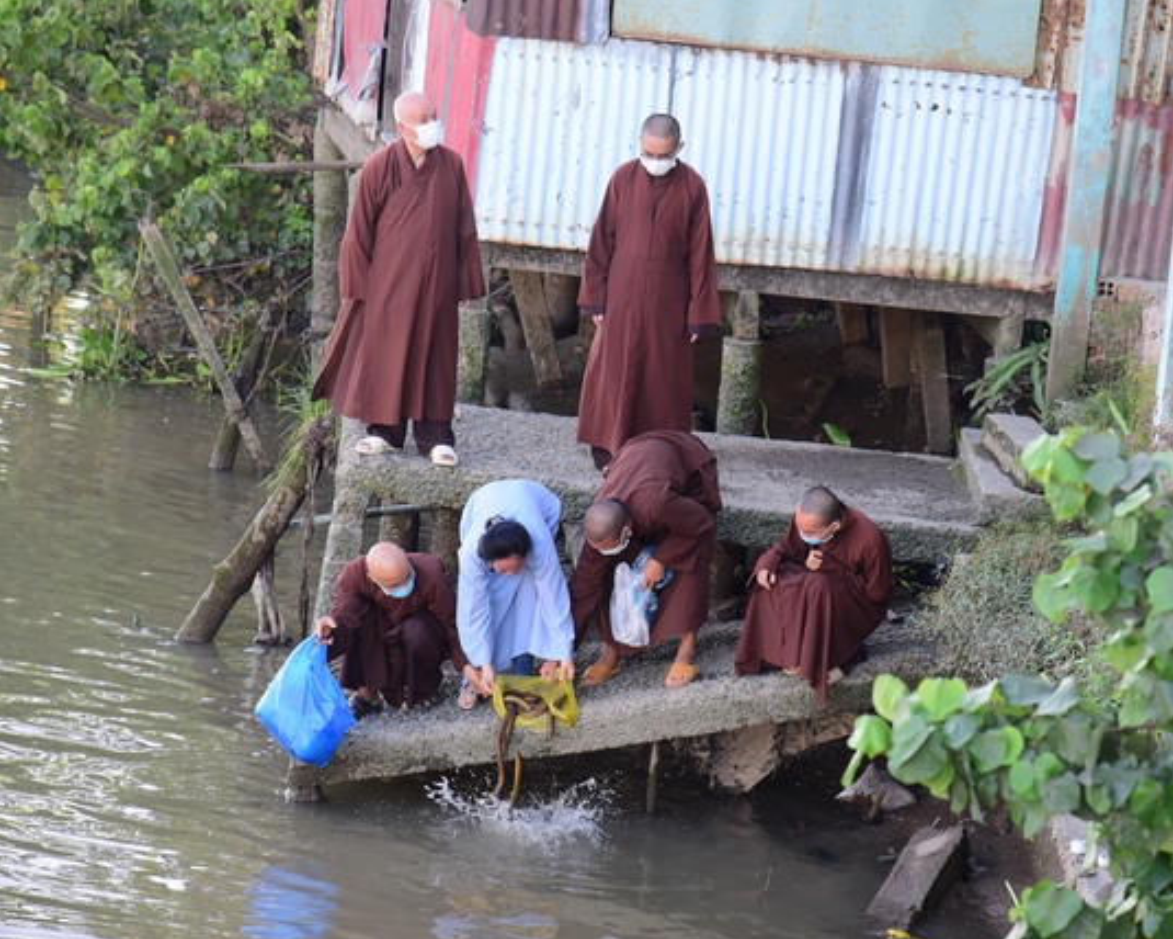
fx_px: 4756
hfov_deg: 14.1
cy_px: 472
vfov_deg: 11.3
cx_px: 710
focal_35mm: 137
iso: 1000
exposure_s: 1/200
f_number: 5
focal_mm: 120
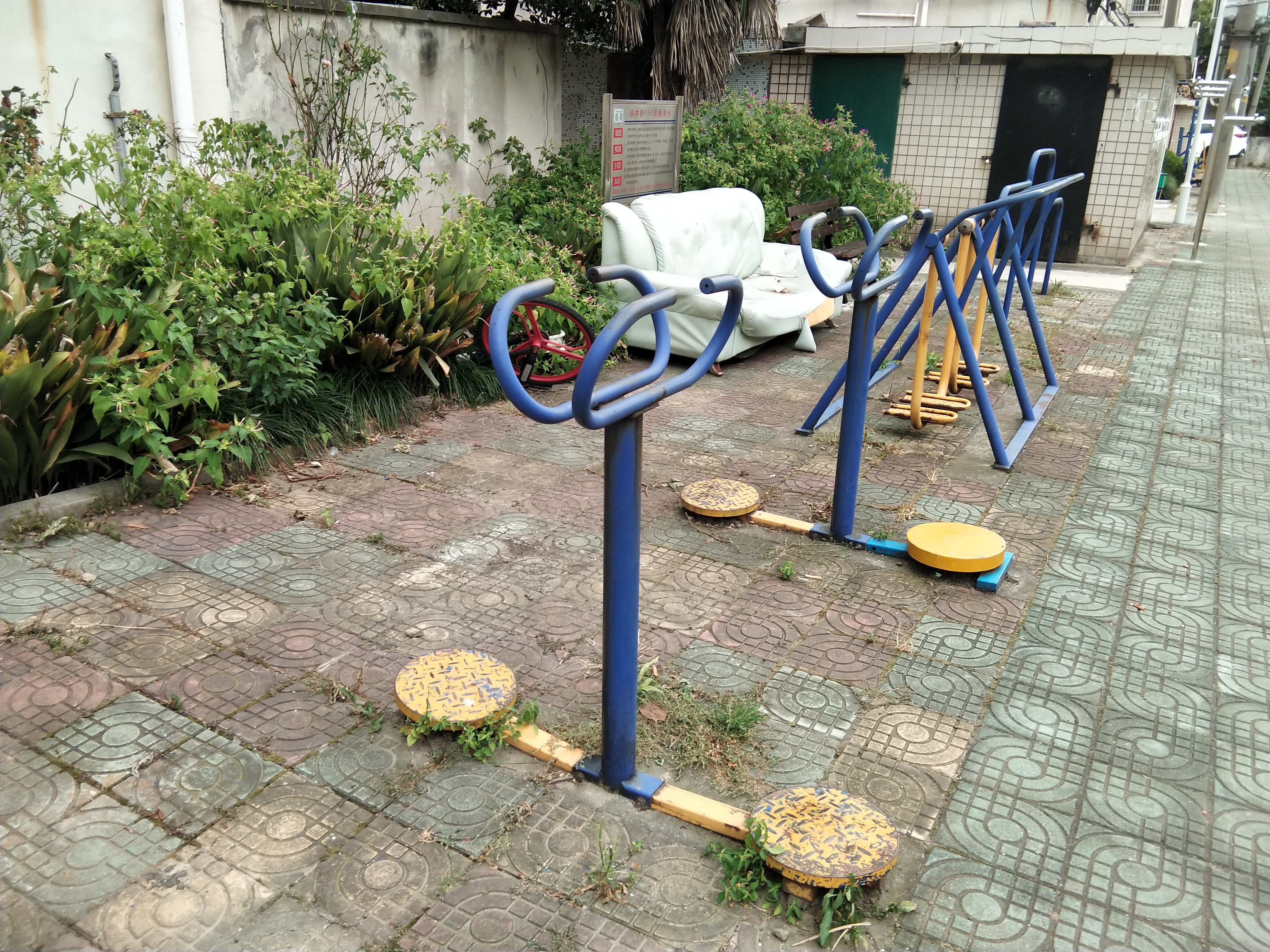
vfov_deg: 45.4
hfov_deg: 58.4
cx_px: 635
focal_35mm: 31
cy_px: 476
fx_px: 1137
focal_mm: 3.69
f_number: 2.2
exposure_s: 1/118
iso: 50
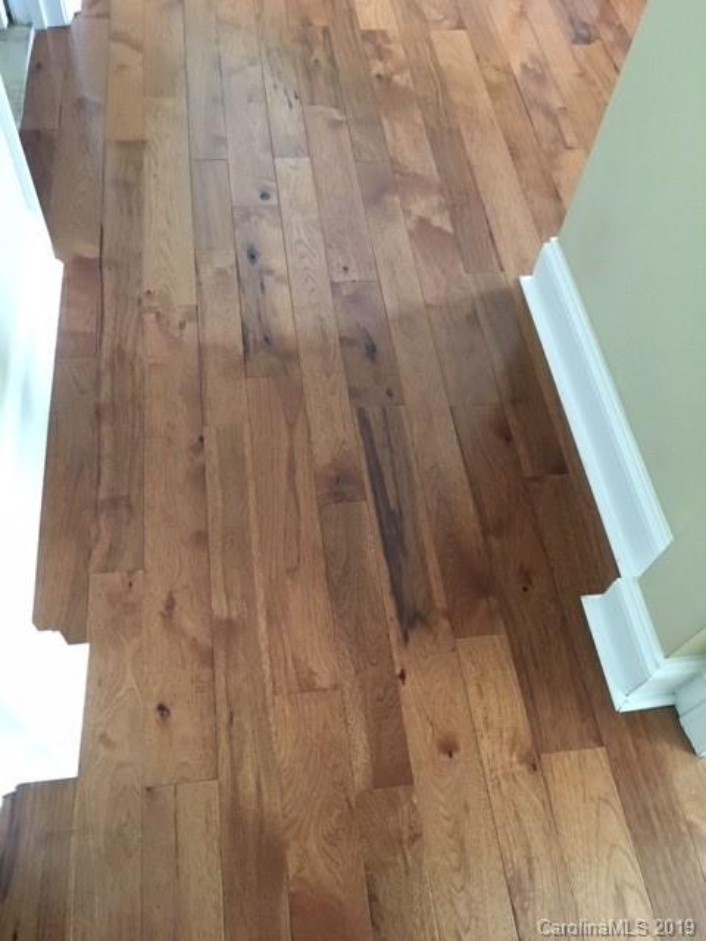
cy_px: 470
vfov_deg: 61.7
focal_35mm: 29
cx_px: 353
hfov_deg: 48.2
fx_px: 789
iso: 250
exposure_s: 1/15
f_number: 2.2
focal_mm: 4.15
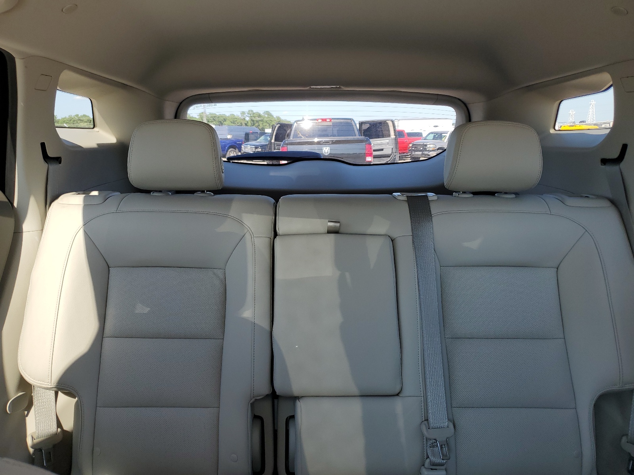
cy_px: 238
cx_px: 317
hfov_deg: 67.3
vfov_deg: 53.1
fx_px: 476
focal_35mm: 26
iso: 50
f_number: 1.5
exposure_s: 1/244
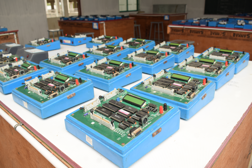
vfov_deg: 43.6
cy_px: 84
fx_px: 210
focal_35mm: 30
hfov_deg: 61.9
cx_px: 126
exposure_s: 1/125
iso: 320
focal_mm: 20
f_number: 7.1
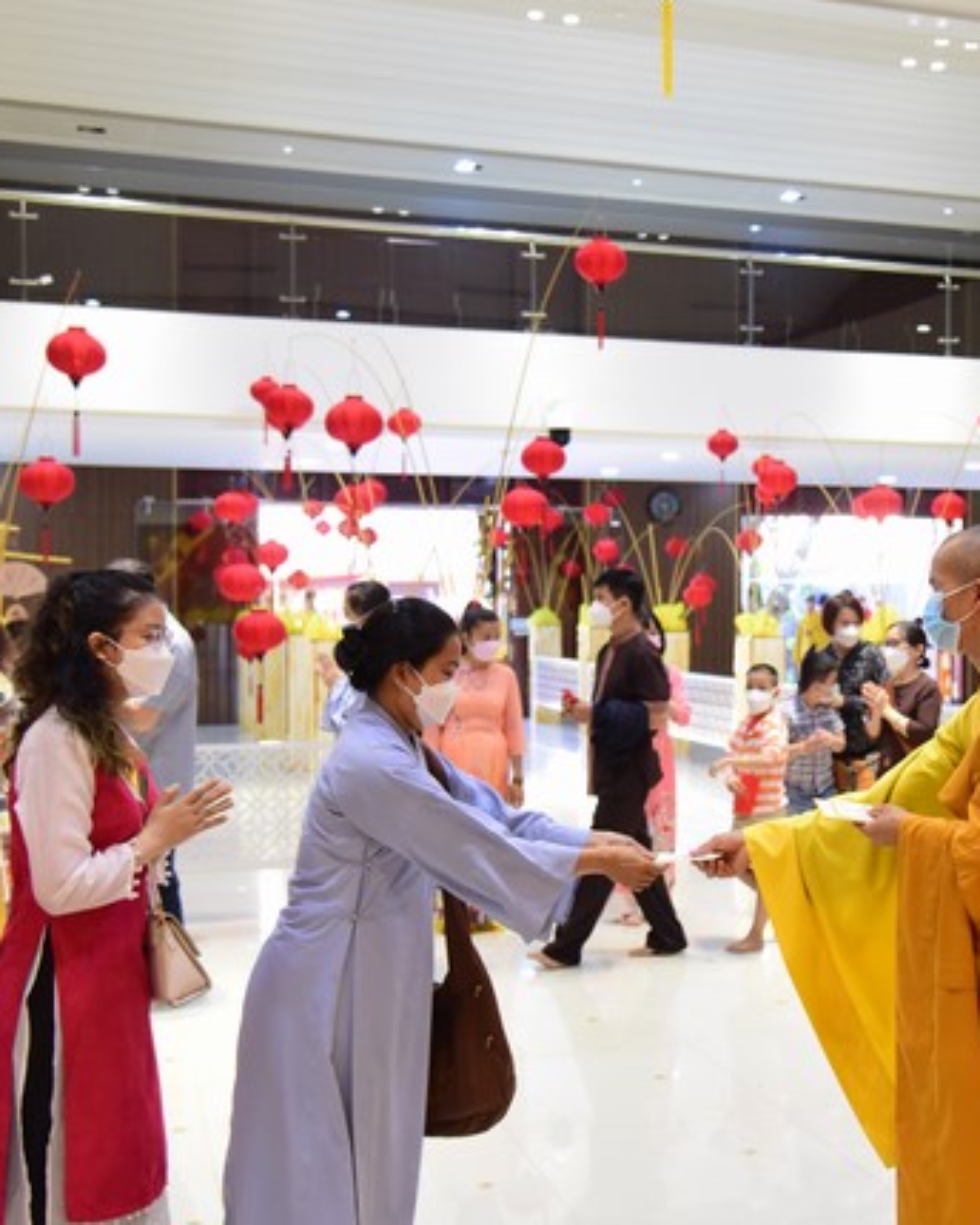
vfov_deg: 42.0
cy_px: 612
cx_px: 704
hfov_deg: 33.6
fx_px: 1595
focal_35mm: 44
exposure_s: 1/160
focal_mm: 31
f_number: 4
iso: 2500
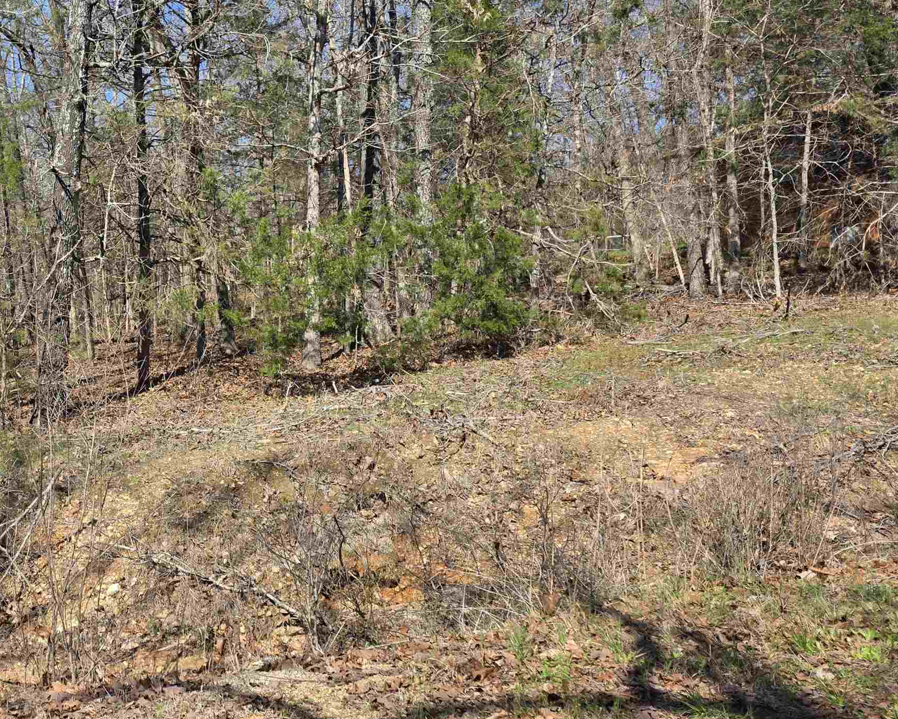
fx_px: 1063
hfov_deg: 42.8
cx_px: 130
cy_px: 309
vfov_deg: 37.3
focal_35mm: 40
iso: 80
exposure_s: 1/2945
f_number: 1.7
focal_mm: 6.3
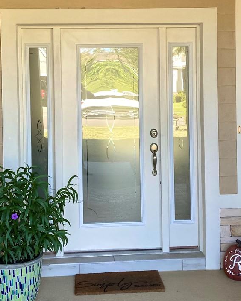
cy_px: 98
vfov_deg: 30.2
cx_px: 136
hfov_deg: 24.6
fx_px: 553
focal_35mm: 62
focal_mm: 3.99
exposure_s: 1/120
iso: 25
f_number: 1.8
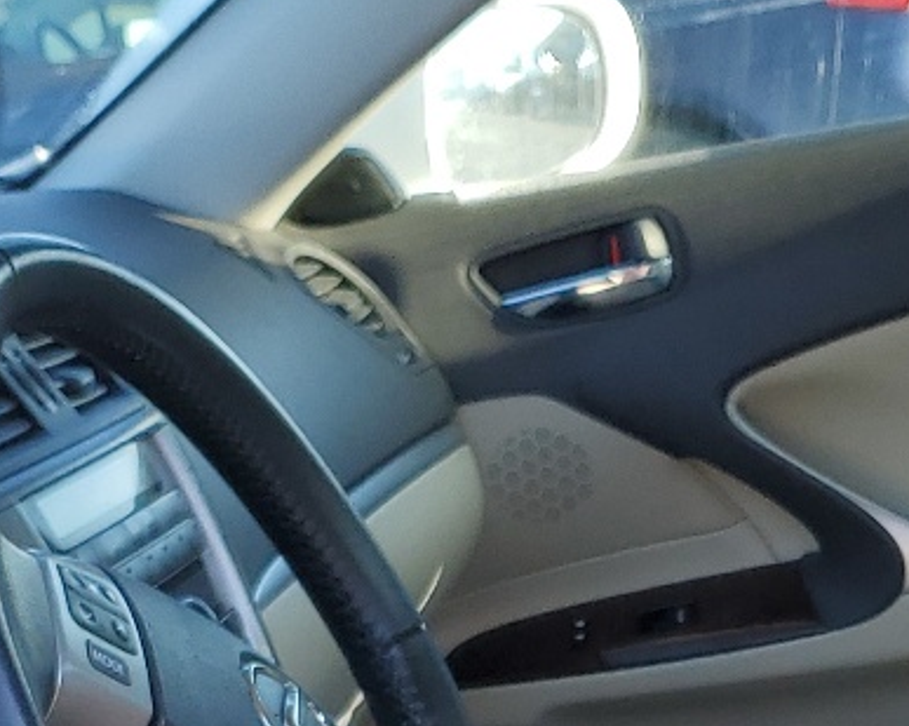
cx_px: 691
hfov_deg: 18.2
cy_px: 1158
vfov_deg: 13.6
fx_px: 2823
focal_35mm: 105
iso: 50
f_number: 1.5
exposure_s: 1/588
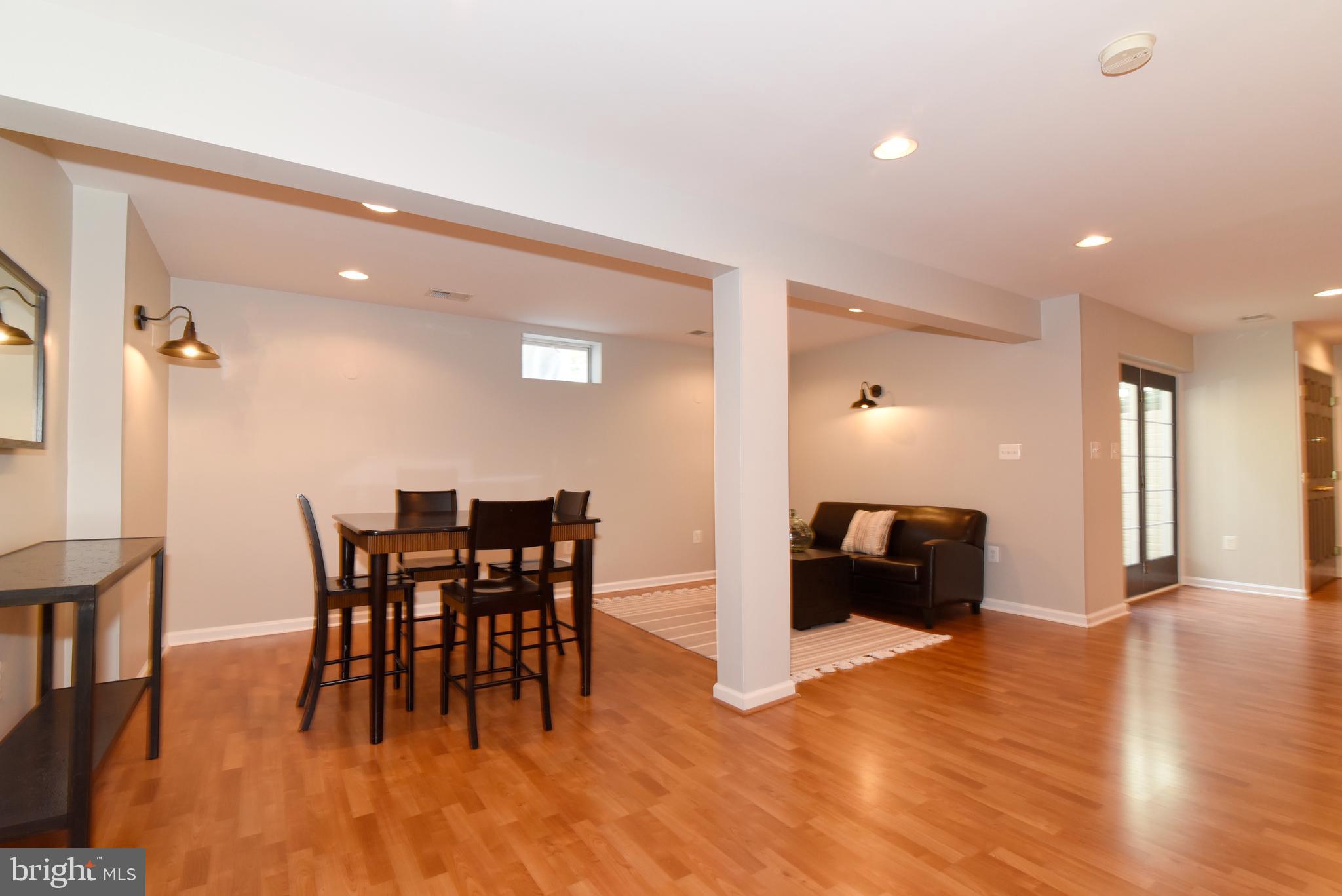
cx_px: 671
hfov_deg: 96.7
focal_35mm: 16
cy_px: 448
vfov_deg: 73.8
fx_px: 597
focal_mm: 16
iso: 1250
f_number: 5.6
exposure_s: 1/40
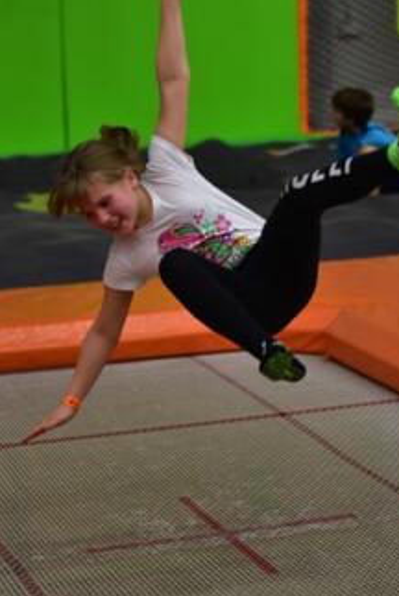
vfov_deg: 17.6
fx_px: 1924
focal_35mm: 116
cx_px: 262
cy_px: 306
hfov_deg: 11.8
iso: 1250
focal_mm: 50
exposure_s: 1/500
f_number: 1.8
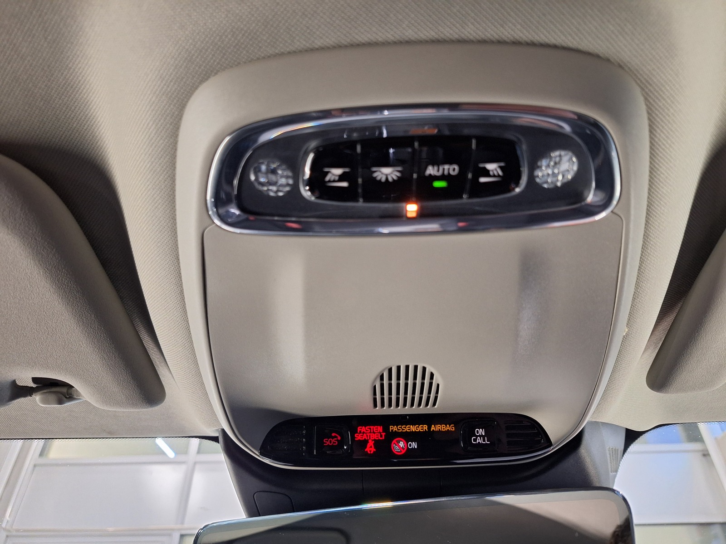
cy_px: 272
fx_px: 482
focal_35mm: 23
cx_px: 363
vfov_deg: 58.9
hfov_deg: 73.9
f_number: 1.8
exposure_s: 1/20
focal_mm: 5.54
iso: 320
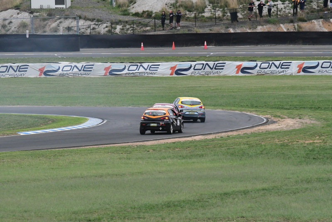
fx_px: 5812
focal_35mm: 630
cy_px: 111
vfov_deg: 2.2
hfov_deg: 3.3
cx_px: 166
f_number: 10
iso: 2500
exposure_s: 1/640
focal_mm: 420
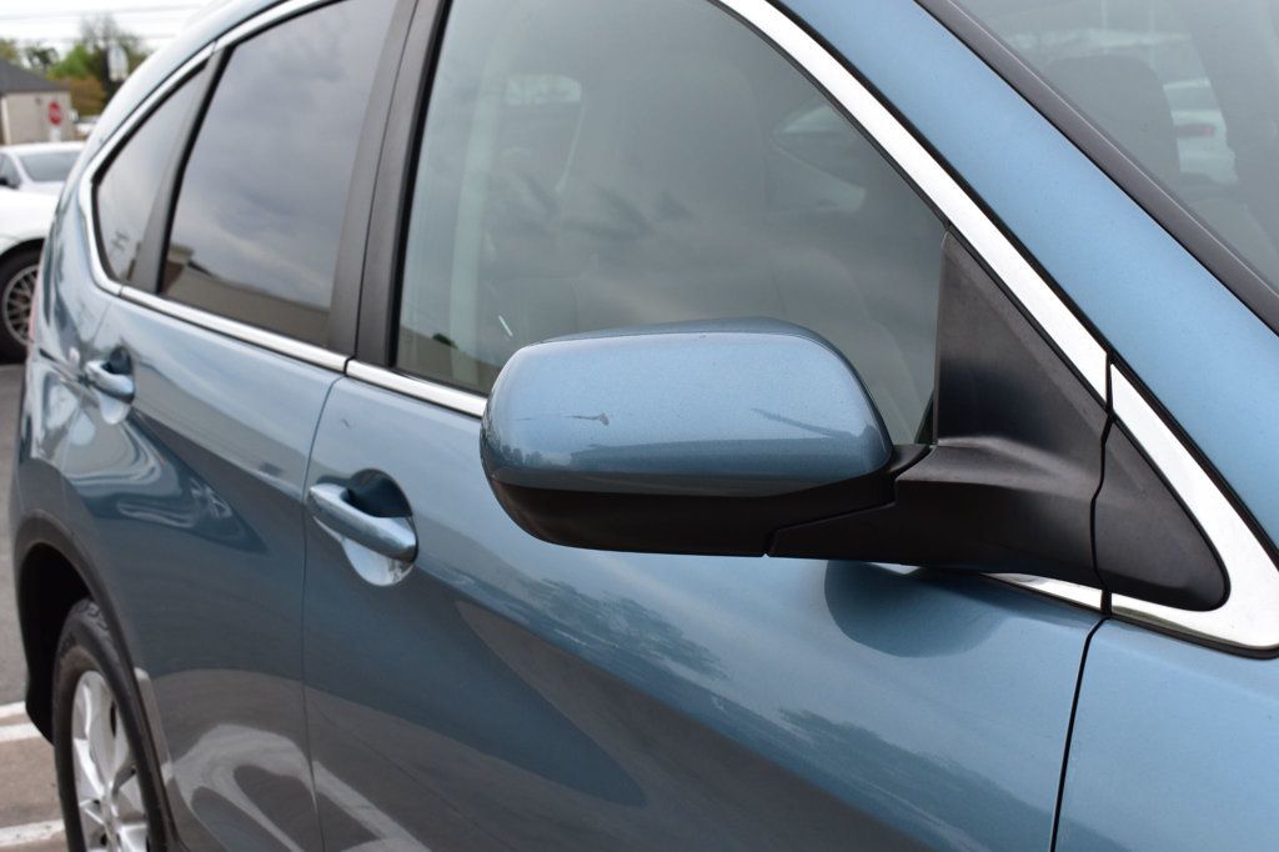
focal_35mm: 51
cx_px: 640
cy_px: 426
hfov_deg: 38.9
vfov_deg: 26.5
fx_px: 1811
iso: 400
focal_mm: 34
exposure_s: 1/250
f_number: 10
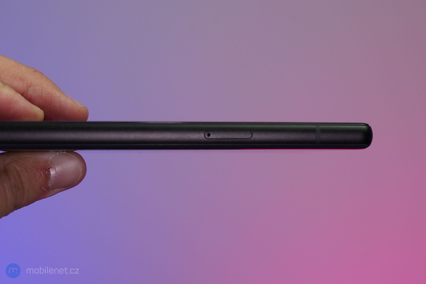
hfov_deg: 39.6
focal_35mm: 50
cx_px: 213
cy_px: 142
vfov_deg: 27.0
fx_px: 592
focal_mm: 50
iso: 640
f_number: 7.1
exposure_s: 1/160
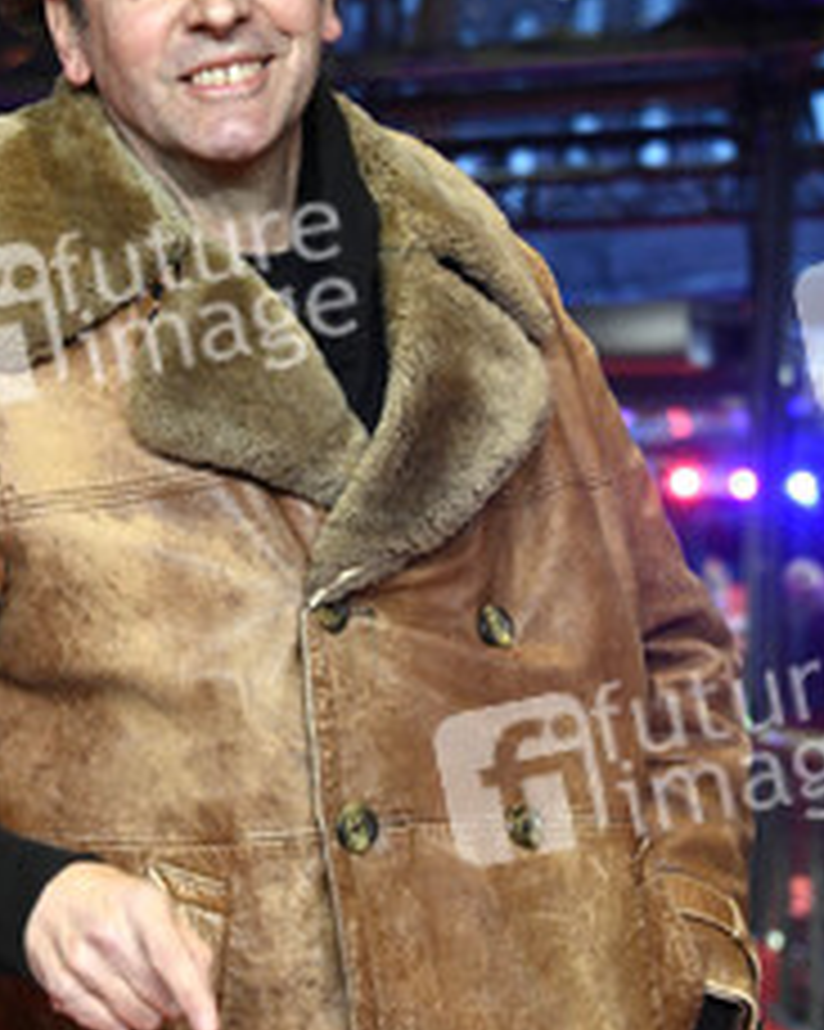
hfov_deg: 12.0
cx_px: 257
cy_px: 535
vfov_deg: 15.0
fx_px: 3905
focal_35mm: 128
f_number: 5.6
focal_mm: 78
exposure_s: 1/250
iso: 5000
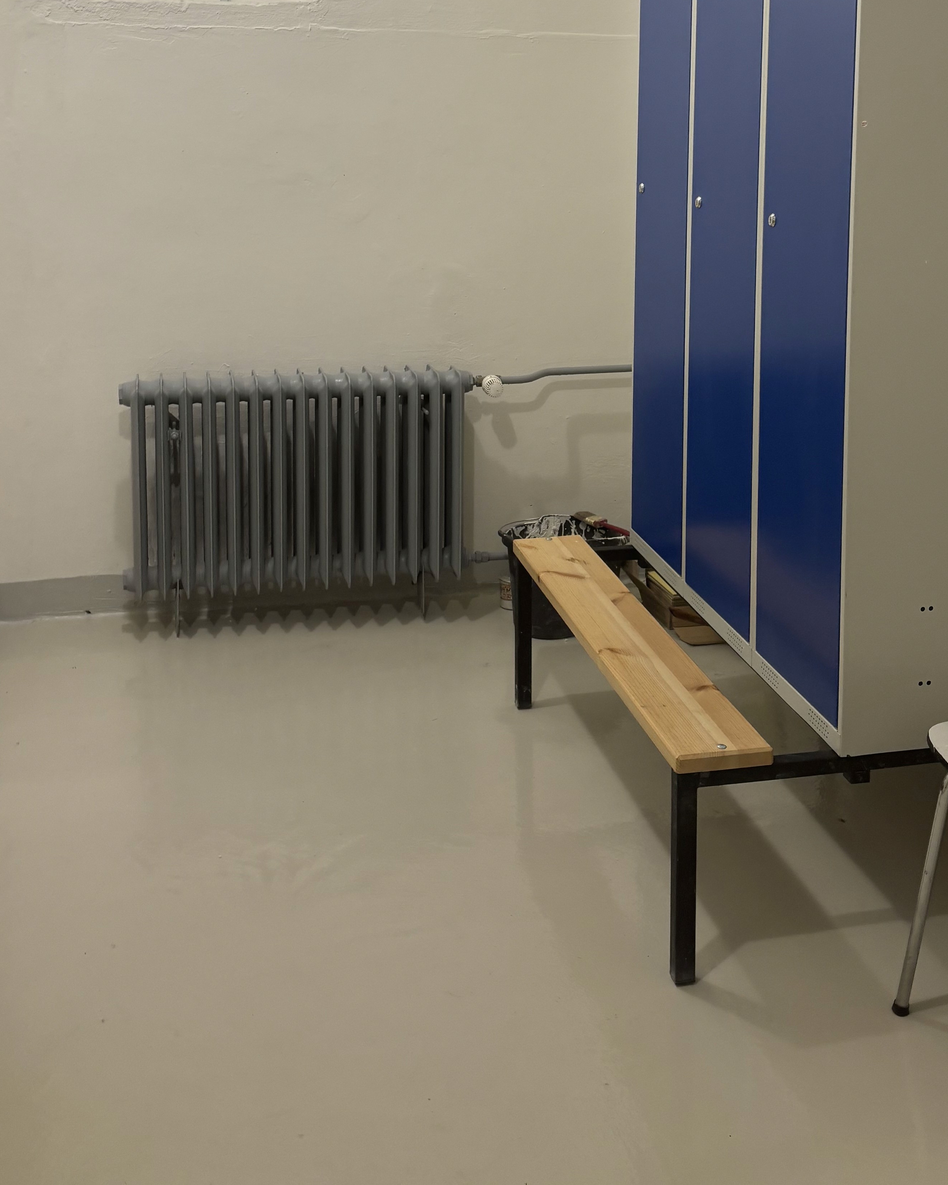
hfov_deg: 34.1
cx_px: 533
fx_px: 1543
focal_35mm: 44
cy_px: 298
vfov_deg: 40.8
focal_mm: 5.96
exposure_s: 1/50
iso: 80
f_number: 1.6
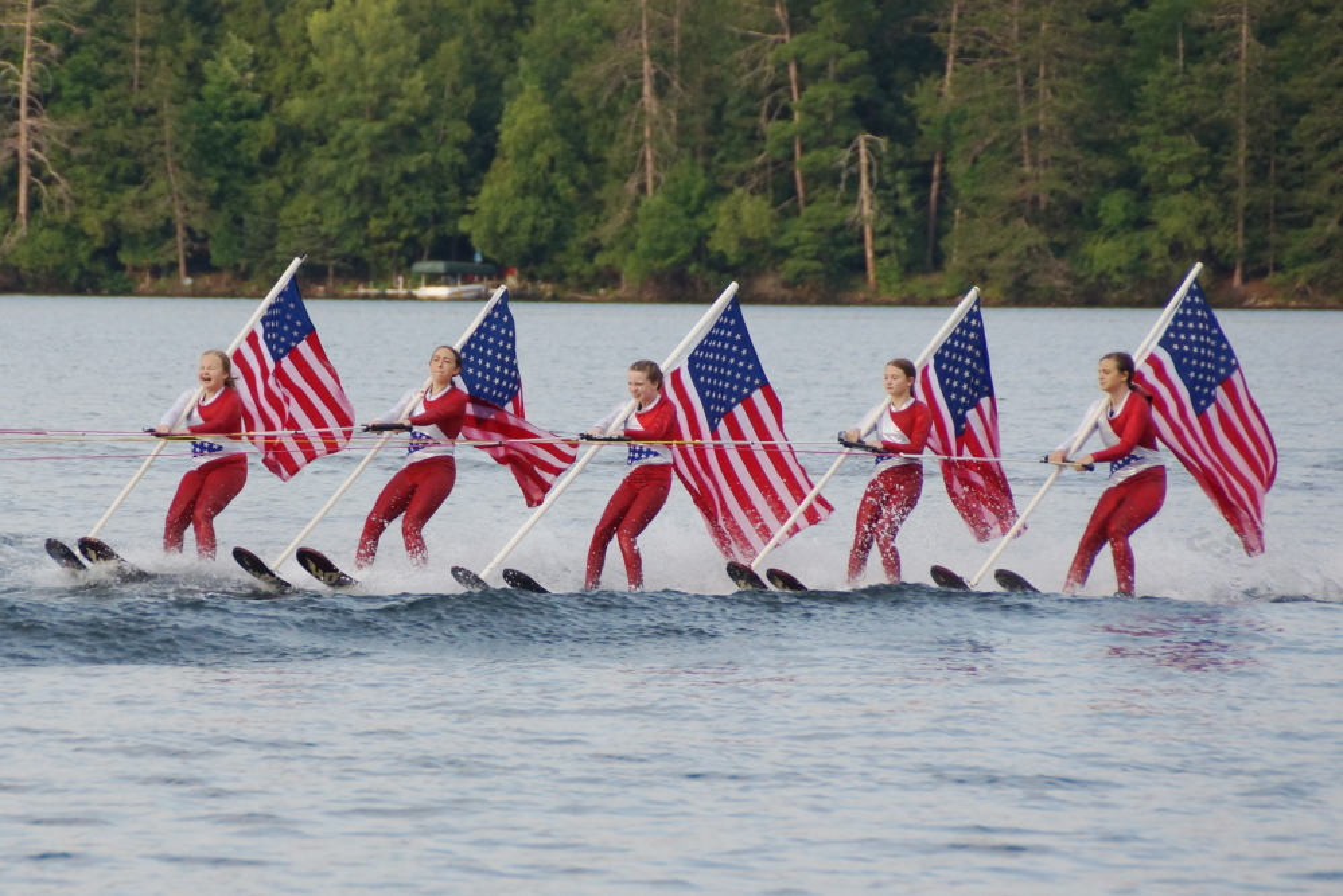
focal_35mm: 270
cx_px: 672
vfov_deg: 5.1
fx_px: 10075
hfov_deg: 7.6
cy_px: 448
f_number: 6.3
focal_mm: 180
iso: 400
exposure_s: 1/320
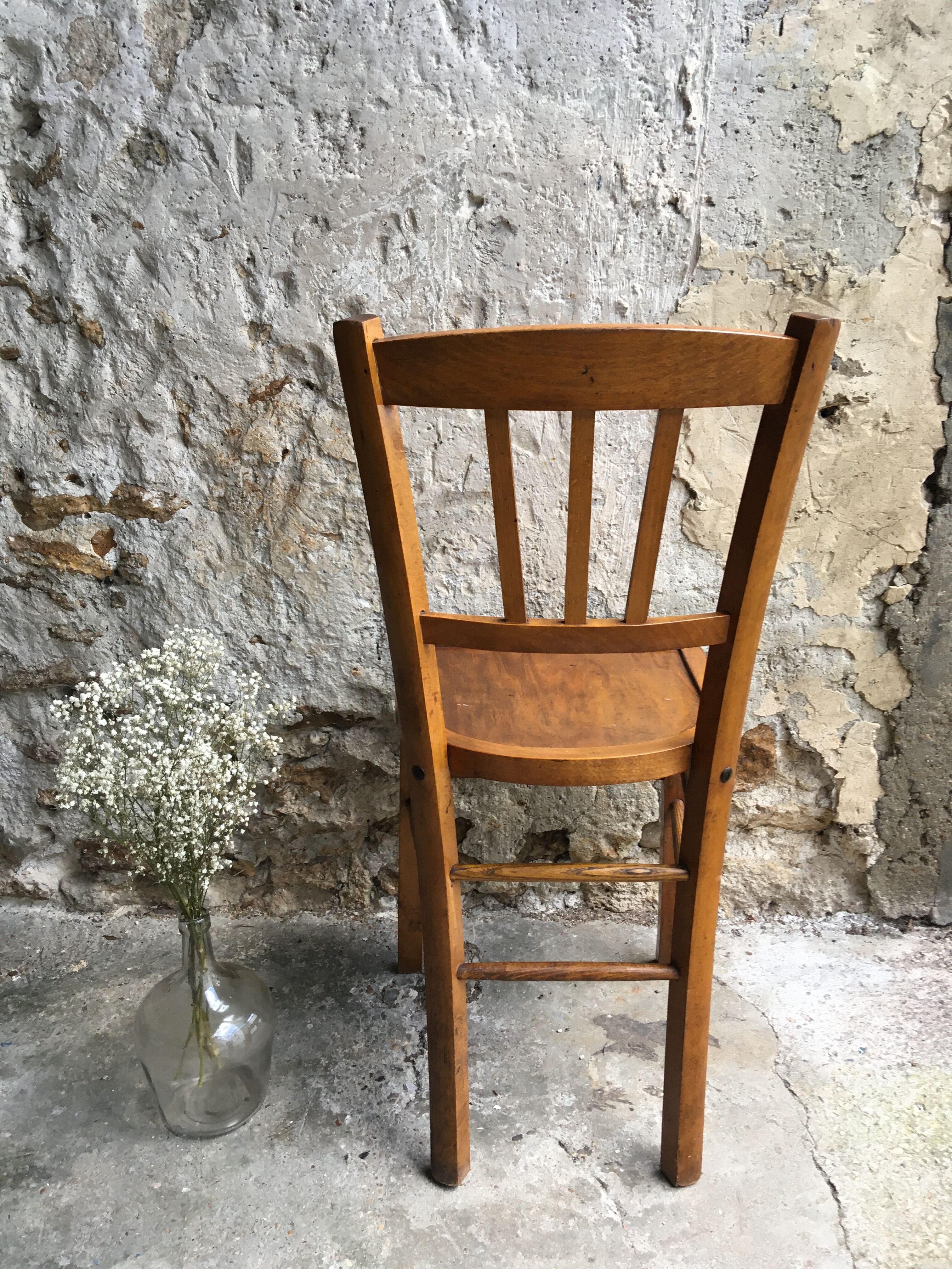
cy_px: 634
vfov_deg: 61.7
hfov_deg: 48.2
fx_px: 1063
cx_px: 476
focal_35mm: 29
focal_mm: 4.15
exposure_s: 1/33
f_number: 2.2
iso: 32
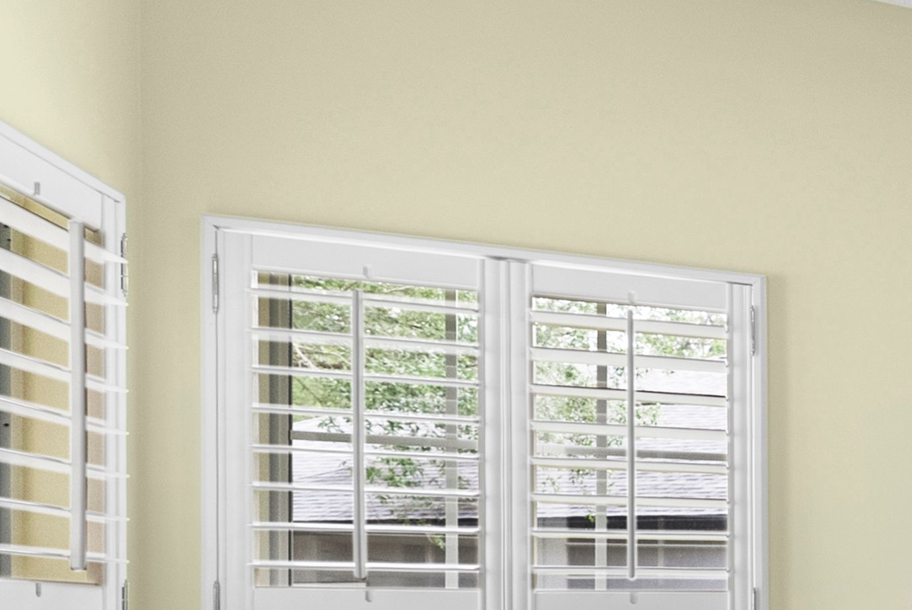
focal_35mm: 43
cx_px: 1380
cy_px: 669
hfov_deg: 28.5
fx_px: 1090
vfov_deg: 28.4
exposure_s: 1/45
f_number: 4.5
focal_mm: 14
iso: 1600
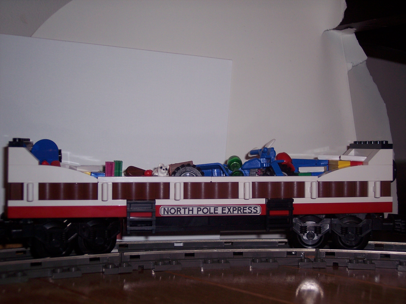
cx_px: 203
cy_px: 152
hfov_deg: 36.8
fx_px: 610
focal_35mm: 52
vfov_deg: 28.0
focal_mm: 10.7
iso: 100
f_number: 3.4
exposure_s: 1/60
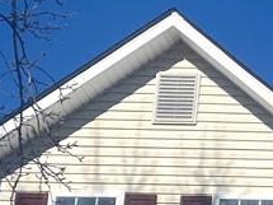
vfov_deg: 11.3
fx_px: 977
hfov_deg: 13.6
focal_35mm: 124
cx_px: 541
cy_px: 335
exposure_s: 1/6061
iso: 32
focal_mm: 4.25
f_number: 1.8
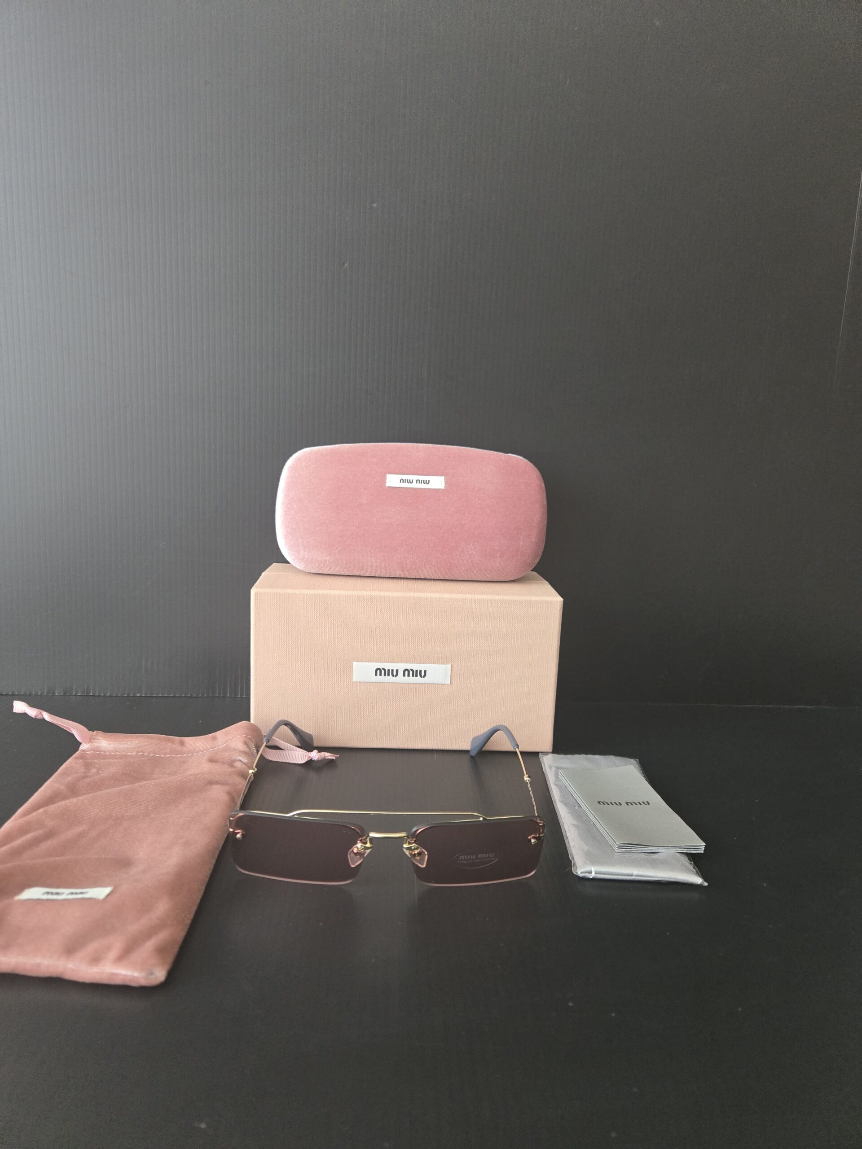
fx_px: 764
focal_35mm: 23
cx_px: 431
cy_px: 574
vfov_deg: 73.9
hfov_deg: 58.9
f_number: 1.8
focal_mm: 5.4
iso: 640
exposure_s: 1/120
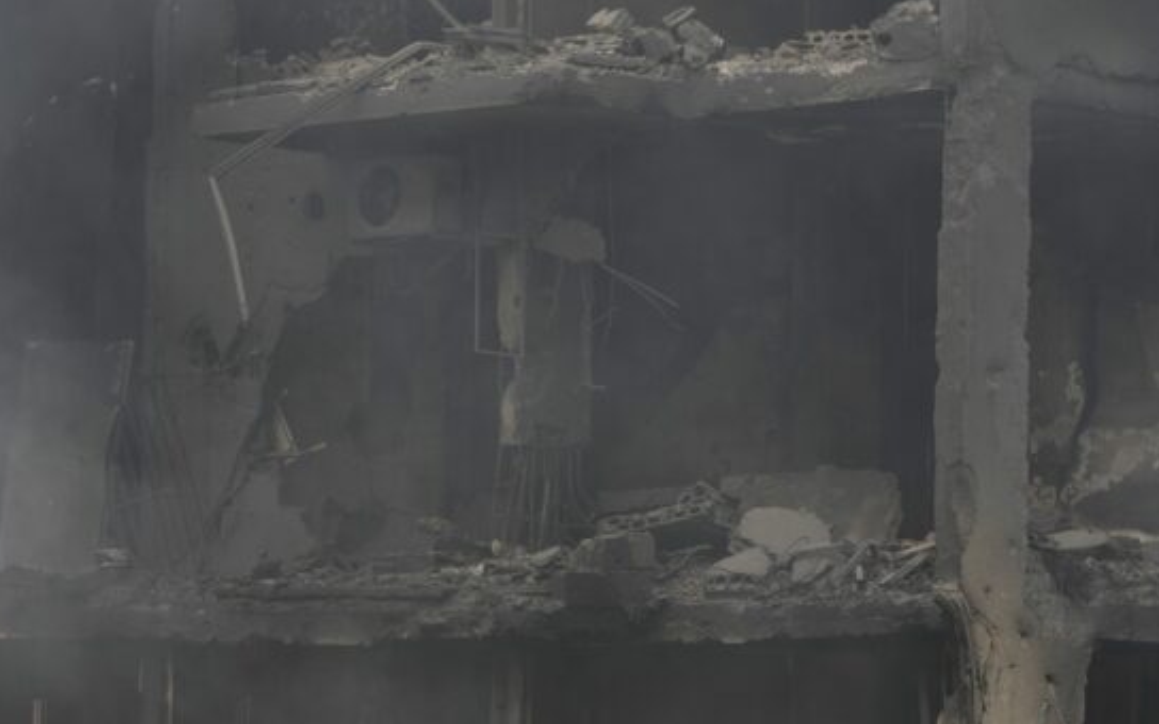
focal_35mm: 172
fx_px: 5433
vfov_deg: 7.6
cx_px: 496
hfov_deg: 12.2
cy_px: 564
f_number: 3.5
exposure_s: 1/125
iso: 100
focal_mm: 102
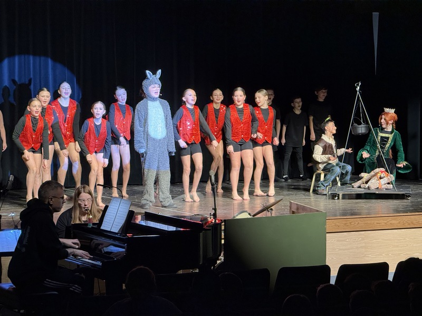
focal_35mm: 120
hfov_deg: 16.4
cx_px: 211
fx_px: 1463
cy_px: 158
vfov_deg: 12.3
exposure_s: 1/60
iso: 400
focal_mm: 15.66
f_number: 2.8
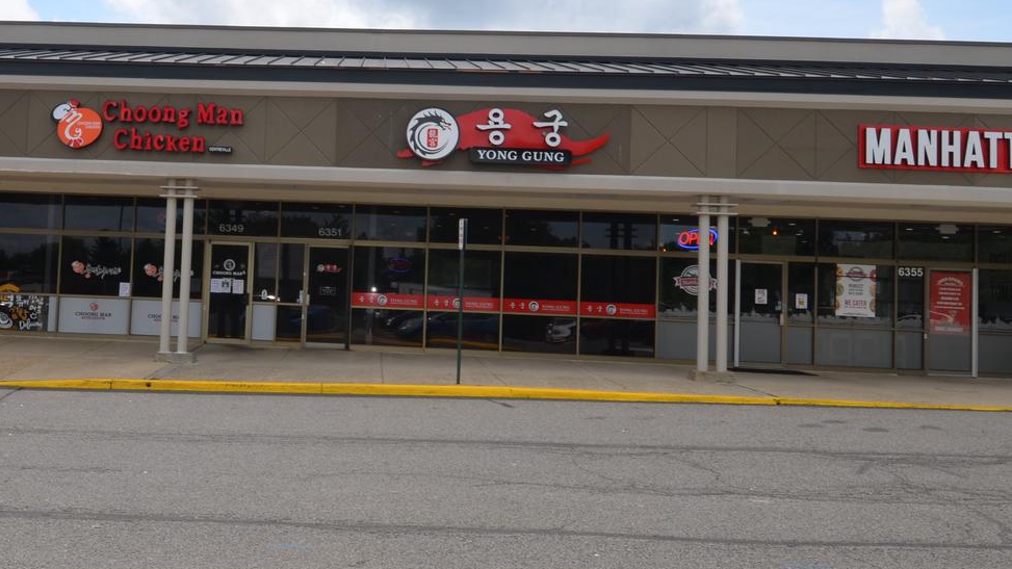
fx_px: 885
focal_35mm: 33
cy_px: 241
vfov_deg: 35.6
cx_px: 297
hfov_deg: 57.5
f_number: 10
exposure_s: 1/200
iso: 100
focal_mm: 10
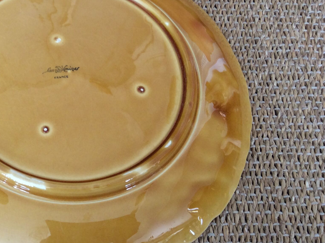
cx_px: 52
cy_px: 112
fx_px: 506
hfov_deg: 34.2
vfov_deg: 27.0
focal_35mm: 54
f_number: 2.4
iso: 50
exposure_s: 1/25
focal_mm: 3.3
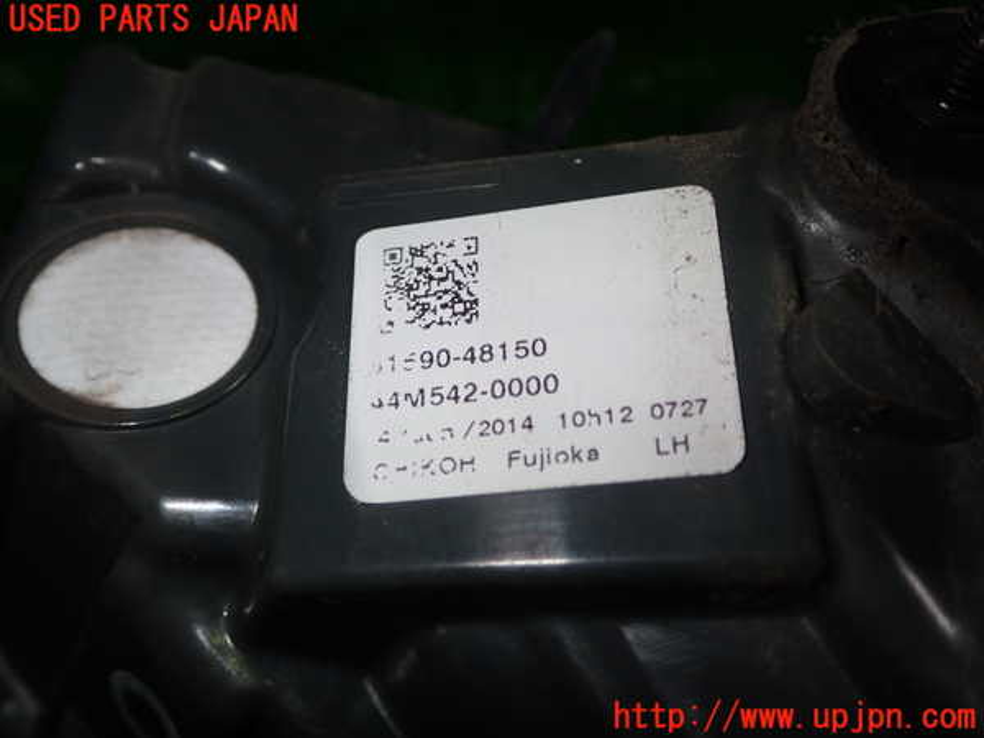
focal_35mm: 38
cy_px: 369
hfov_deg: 49.0
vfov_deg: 37.7
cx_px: 492
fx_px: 1080
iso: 200
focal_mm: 6.83
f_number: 8
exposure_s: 1/40
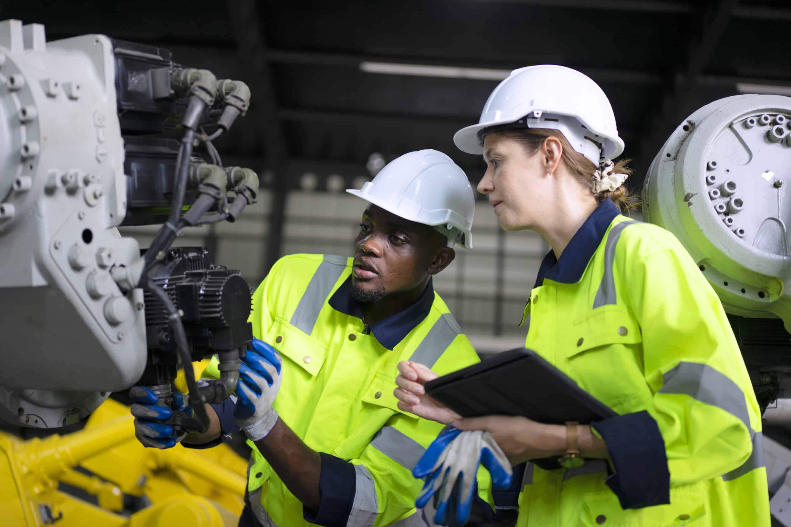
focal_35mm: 45
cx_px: 396
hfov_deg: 43.6
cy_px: 264
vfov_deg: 29.9
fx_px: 989
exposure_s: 1/250
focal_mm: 45
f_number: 1.8
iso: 250
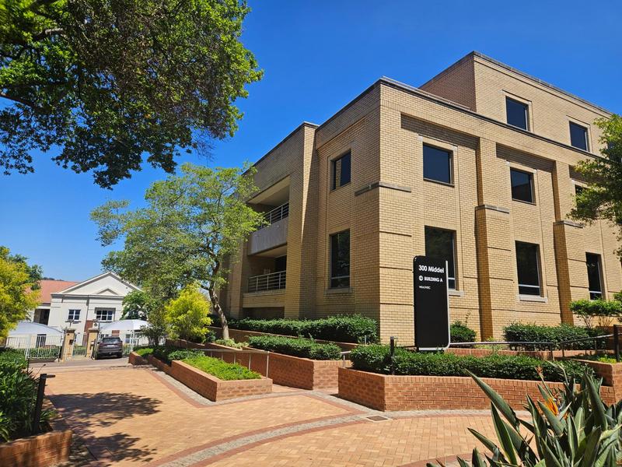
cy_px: 234
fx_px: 413
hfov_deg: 73.9
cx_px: 311
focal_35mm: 23
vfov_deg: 58.9
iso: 25
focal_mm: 5.4
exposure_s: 1/1686
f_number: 1.8
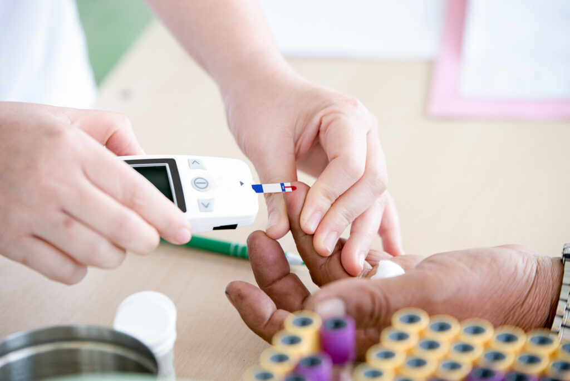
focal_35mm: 200
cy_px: 190
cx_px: 285
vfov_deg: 6.9
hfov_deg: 10.3
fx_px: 3168
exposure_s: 1/200
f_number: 4
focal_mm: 200
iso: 180
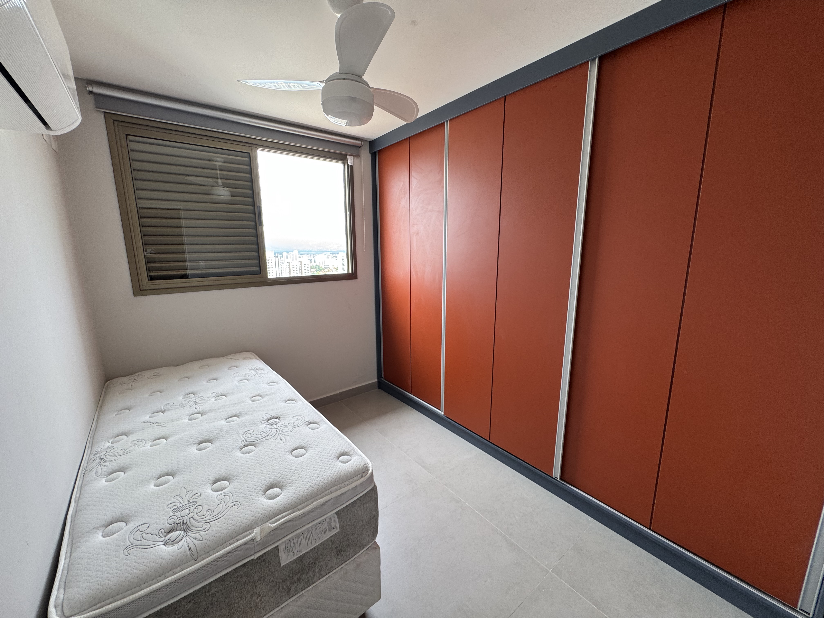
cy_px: 309
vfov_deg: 85.7
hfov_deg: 102.1
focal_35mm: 14
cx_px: 412
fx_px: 333
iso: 64
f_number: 2.2
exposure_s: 1/120
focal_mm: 2.22
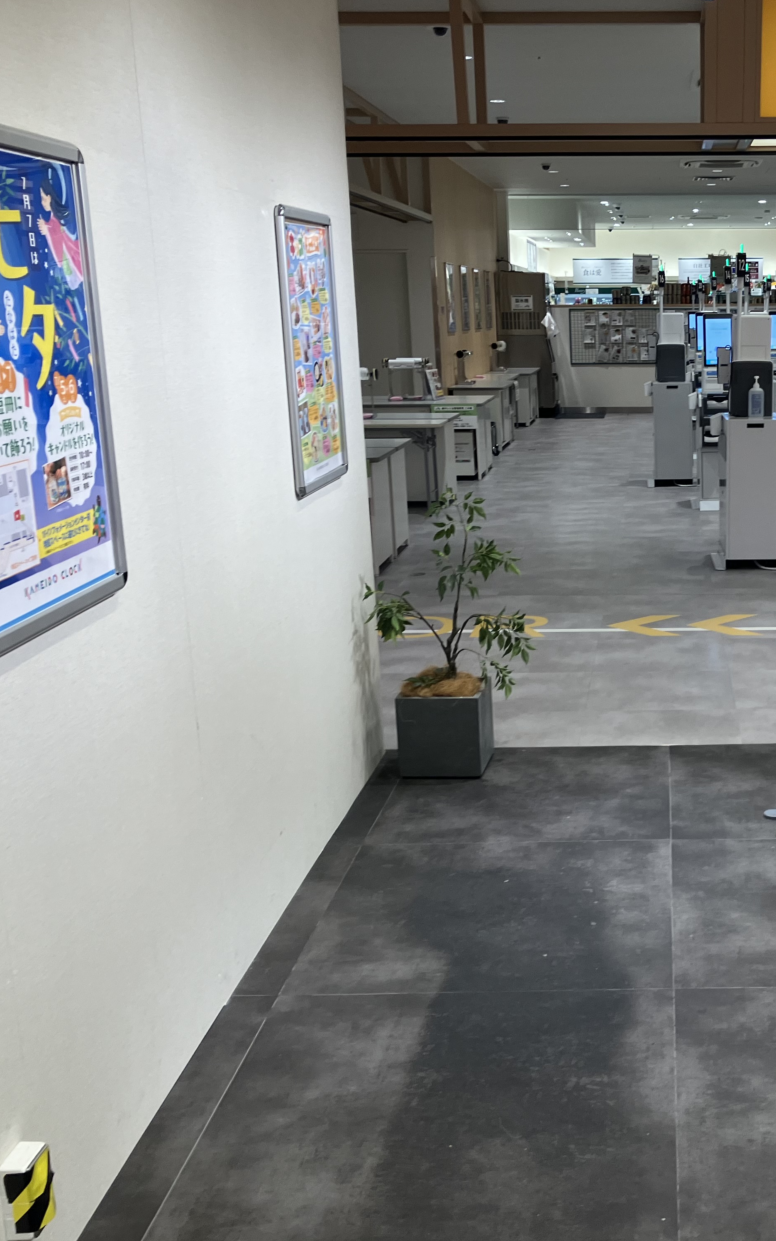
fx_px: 1354
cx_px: 702
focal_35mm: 40
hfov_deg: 30.5
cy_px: 624
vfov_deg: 49.3
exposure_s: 1/100
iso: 40
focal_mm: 3.99
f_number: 1.8
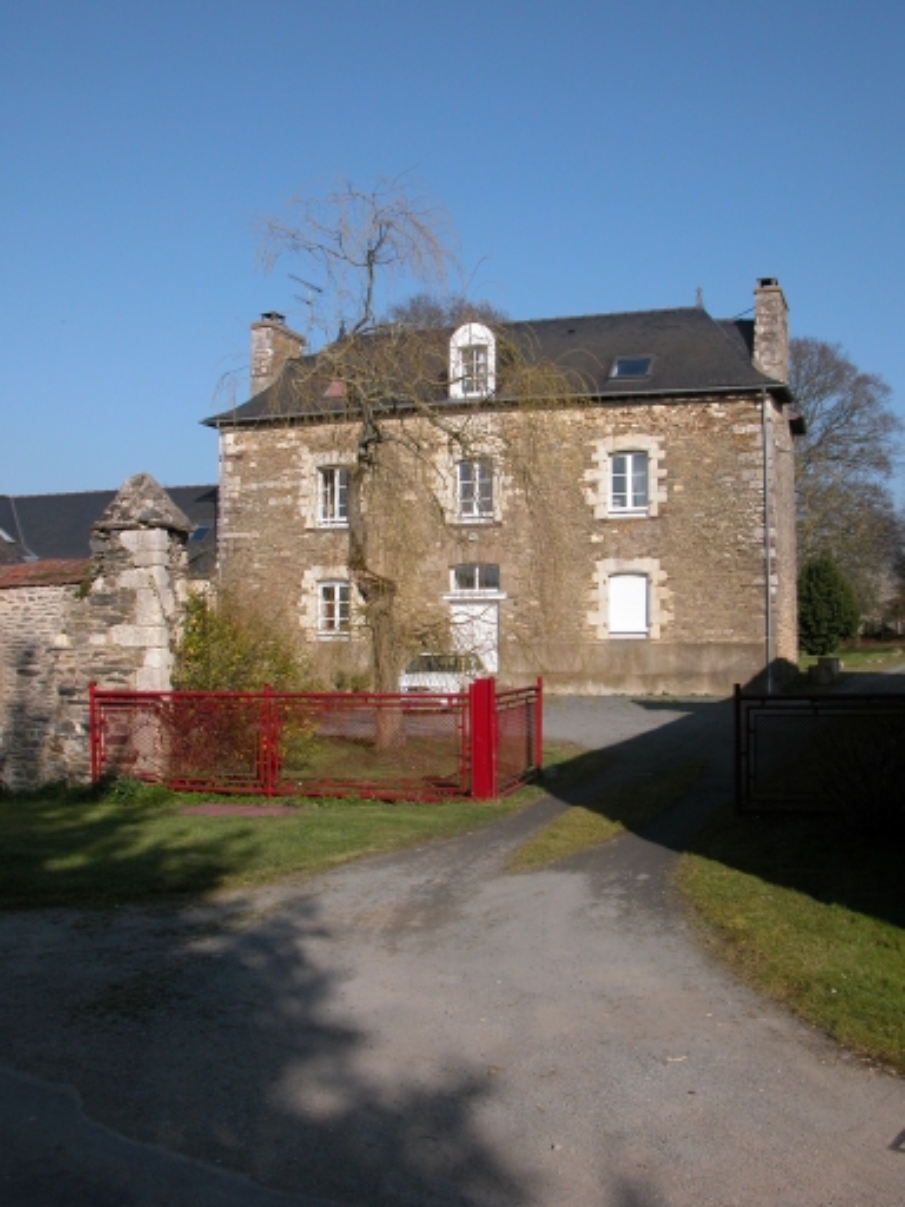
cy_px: 604
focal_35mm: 35
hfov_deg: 40.7
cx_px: 452
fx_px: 1220
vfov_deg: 52.6
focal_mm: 8.9
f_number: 7.1
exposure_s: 1/368
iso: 100
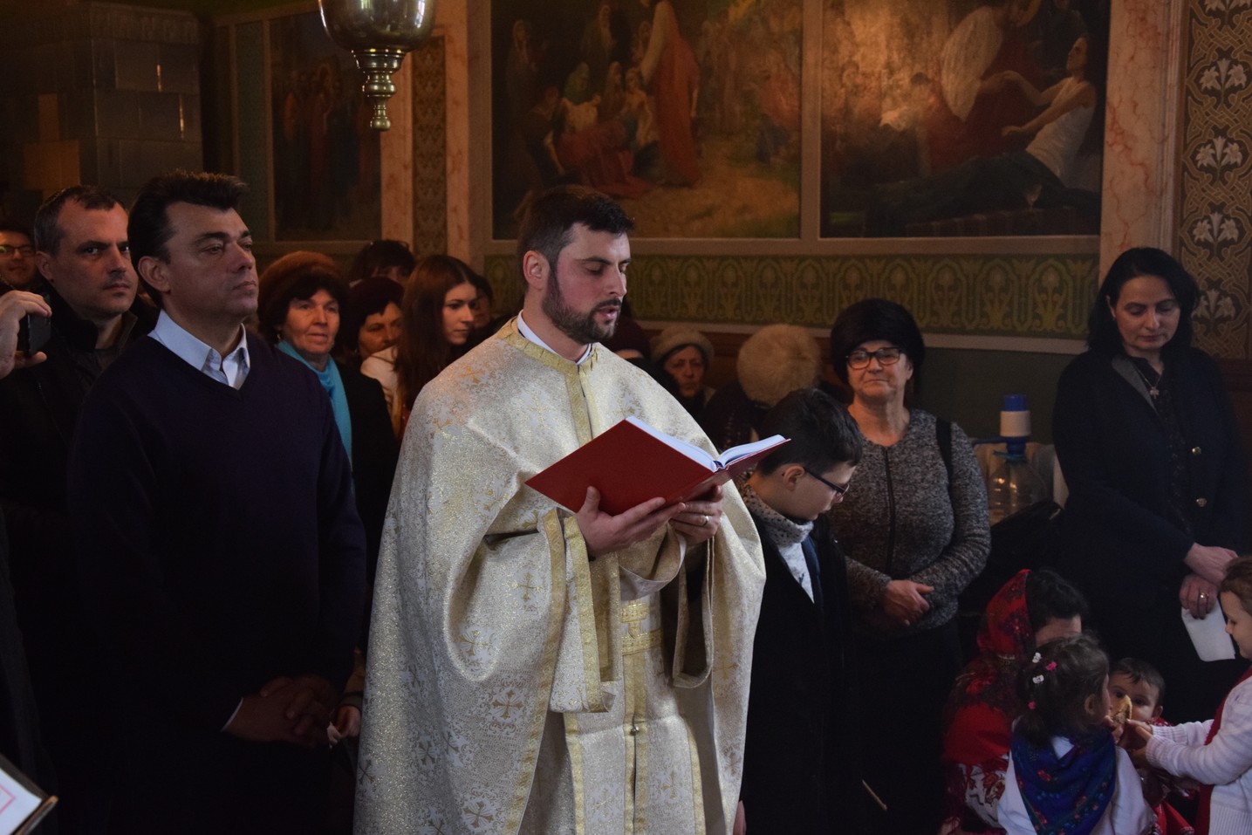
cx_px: 626
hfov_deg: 37.8
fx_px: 1826
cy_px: 418
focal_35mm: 52
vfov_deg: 25.8
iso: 1600
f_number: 4.5
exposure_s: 1/125
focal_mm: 35
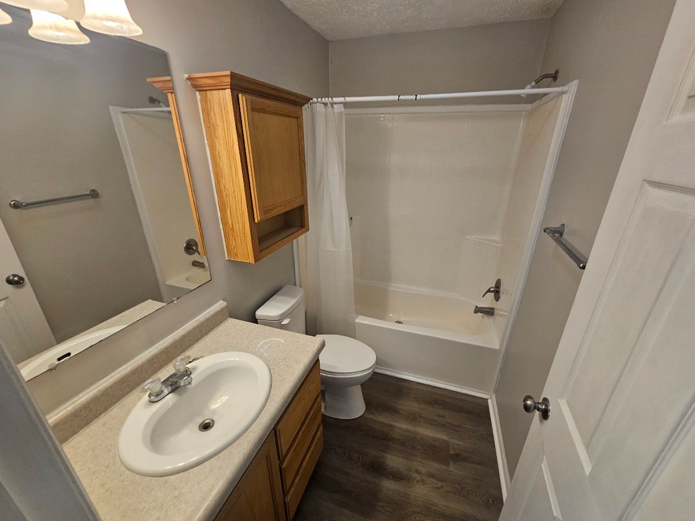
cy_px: 260
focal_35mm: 13
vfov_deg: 89.9
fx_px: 261
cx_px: 348
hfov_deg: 106.2
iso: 125
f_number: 2.2
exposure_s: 1/60
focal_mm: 2.2
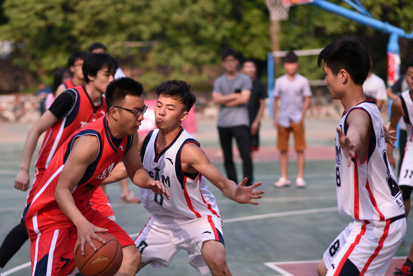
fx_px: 1297
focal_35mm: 113
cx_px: 165
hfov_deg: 18.1
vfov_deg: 12.1
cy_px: 181
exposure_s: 1/1600
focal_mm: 85
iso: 100
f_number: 2
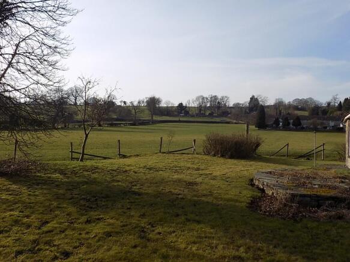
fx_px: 303
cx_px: 175
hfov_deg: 60.0
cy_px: 131
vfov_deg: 46.8
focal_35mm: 30
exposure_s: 1/800
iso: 80
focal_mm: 5.3
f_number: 3.3
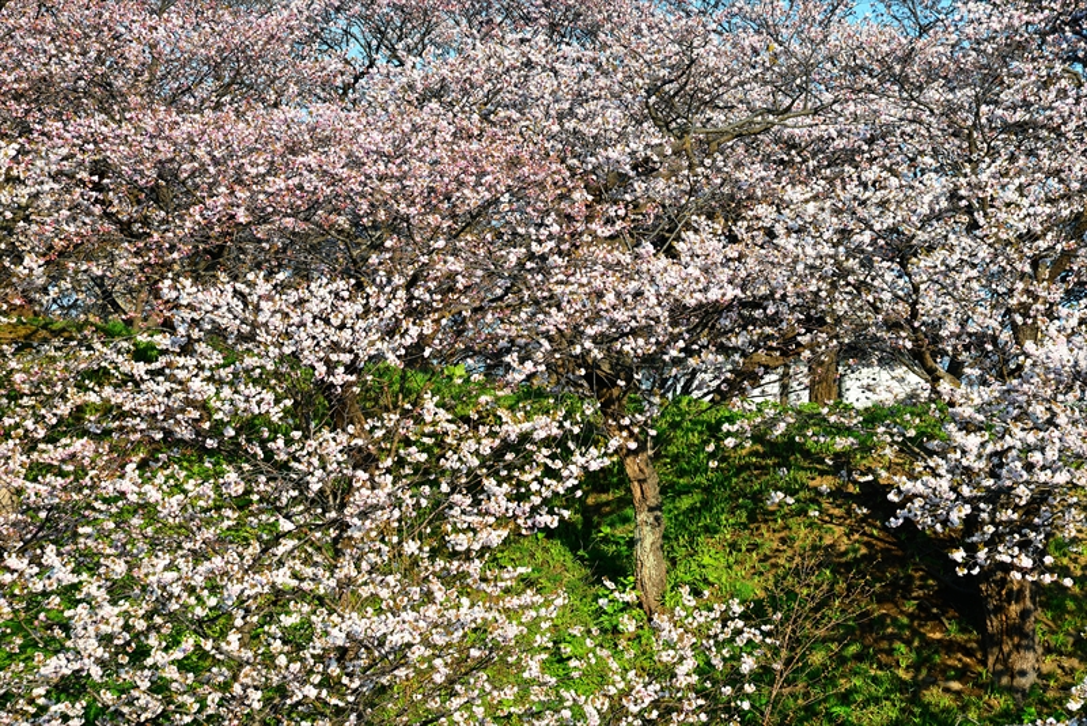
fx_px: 3624
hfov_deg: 17.1
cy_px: 363
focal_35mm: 120
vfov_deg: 11.4
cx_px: 544
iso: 200
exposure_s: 1/320
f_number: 9
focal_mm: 120
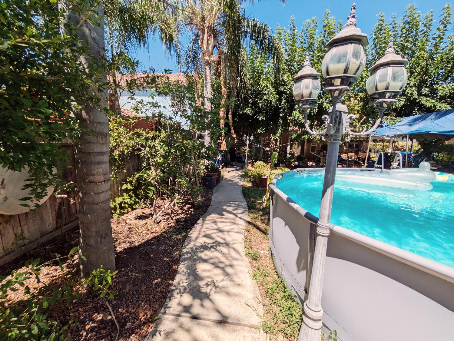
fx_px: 184
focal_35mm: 14
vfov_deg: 85.7
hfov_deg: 102.0
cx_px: 227
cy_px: 170
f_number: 2.2
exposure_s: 1/1751
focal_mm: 1.83
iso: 48
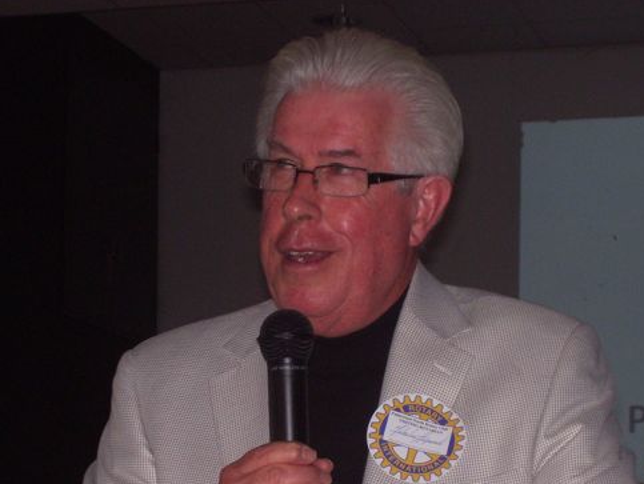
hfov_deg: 13.8
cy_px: 316
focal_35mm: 143
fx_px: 2662
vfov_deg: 10.4
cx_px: 320
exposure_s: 1/90
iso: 200
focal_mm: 18
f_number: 4.6
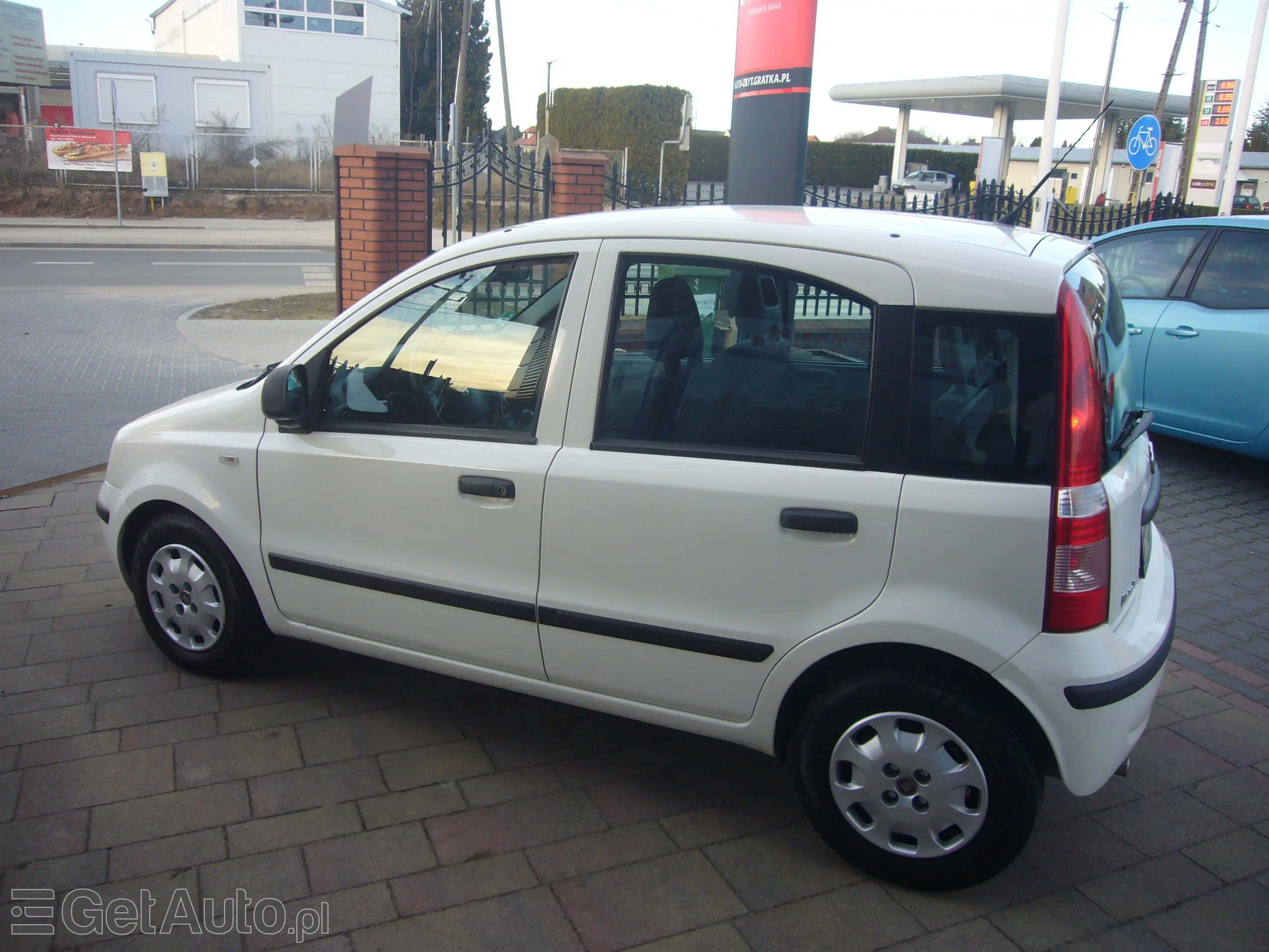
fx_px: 1026
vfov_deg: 49.7
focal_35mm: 28
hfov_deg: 63.4
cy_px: 476
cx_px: 634
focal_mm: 4.6
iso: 80
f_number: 2.8
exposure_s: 1/100
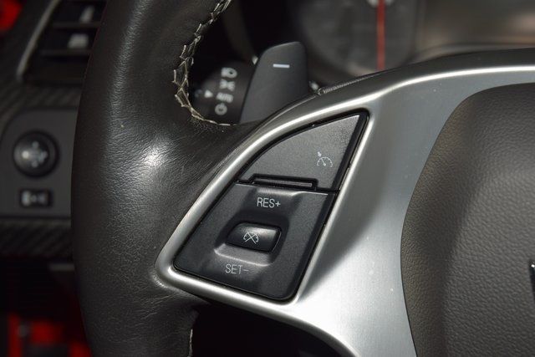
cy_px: 178
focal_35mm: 72
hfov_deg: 28.1
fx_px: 1070
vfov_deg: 18.9
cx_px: 268
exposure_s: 1/60
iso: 100
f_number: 8
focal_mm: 48
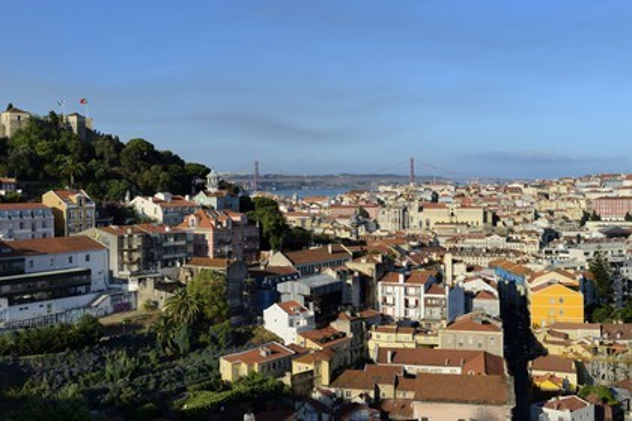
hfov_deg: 41.1
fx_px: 843
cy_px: 210
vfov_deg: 28.1
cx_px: 316
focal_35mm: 48
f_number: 14
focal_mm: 48
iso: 200
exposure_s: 1/200
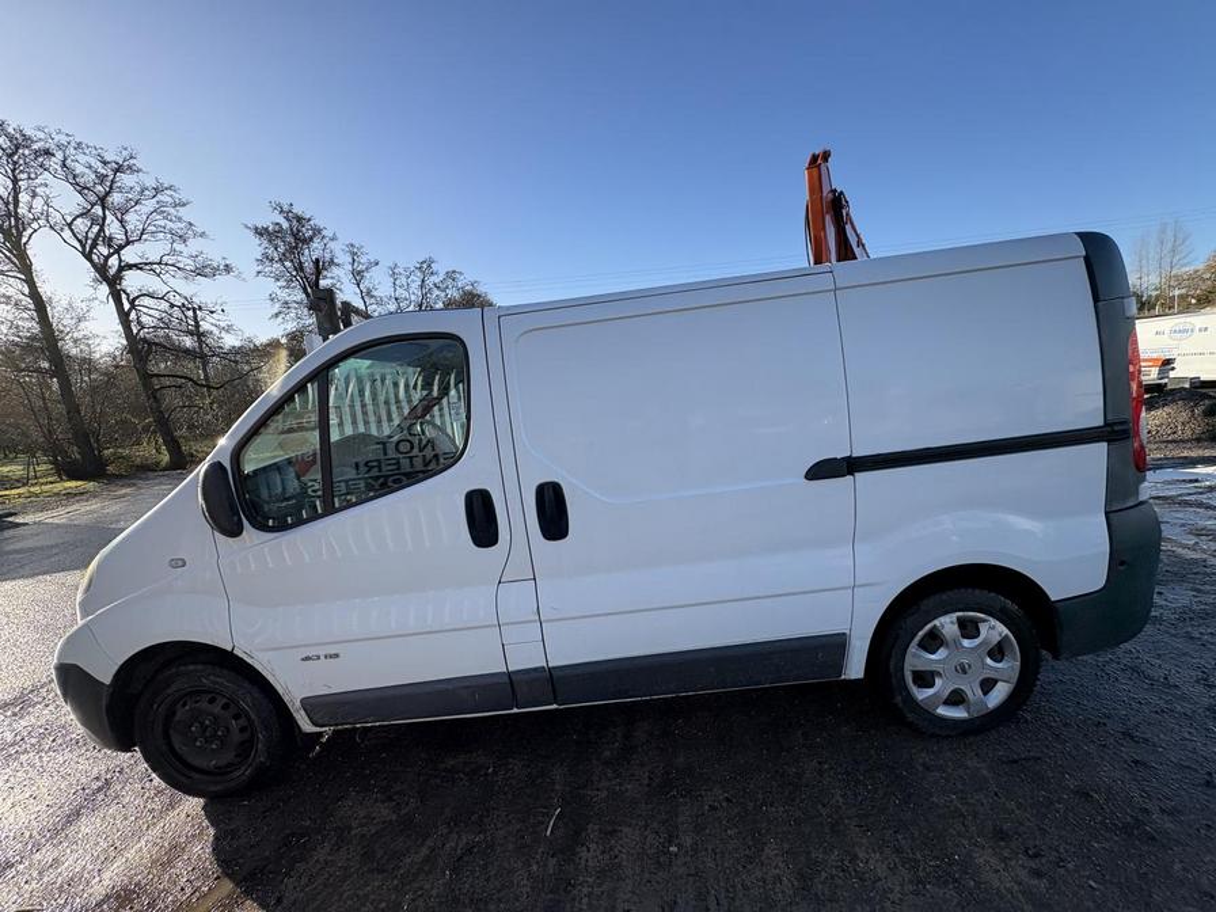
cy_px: 456
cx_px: 608
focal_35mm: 14
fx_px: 492
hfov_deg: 102.1
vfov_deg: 85.7
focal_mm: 2.22
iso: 40
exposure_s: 1/687
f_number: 2.2
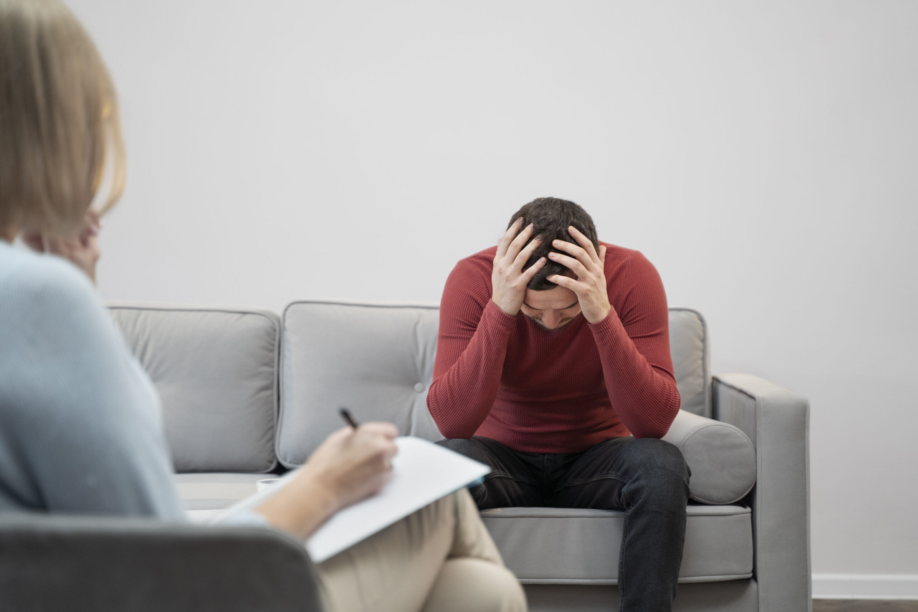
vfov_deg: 20.9
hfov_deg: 31.0
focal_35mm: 65
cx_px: 459
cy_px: 306
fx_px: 1657
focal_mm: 65
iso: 640
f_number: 2.8
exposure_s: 1/160
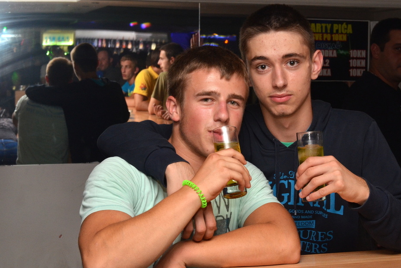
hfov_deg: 28.4
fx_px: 791
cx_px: 225
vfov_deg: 19.2
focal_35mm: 71
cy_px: 143
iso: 800
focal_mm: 42
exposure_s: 1/6
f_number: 11
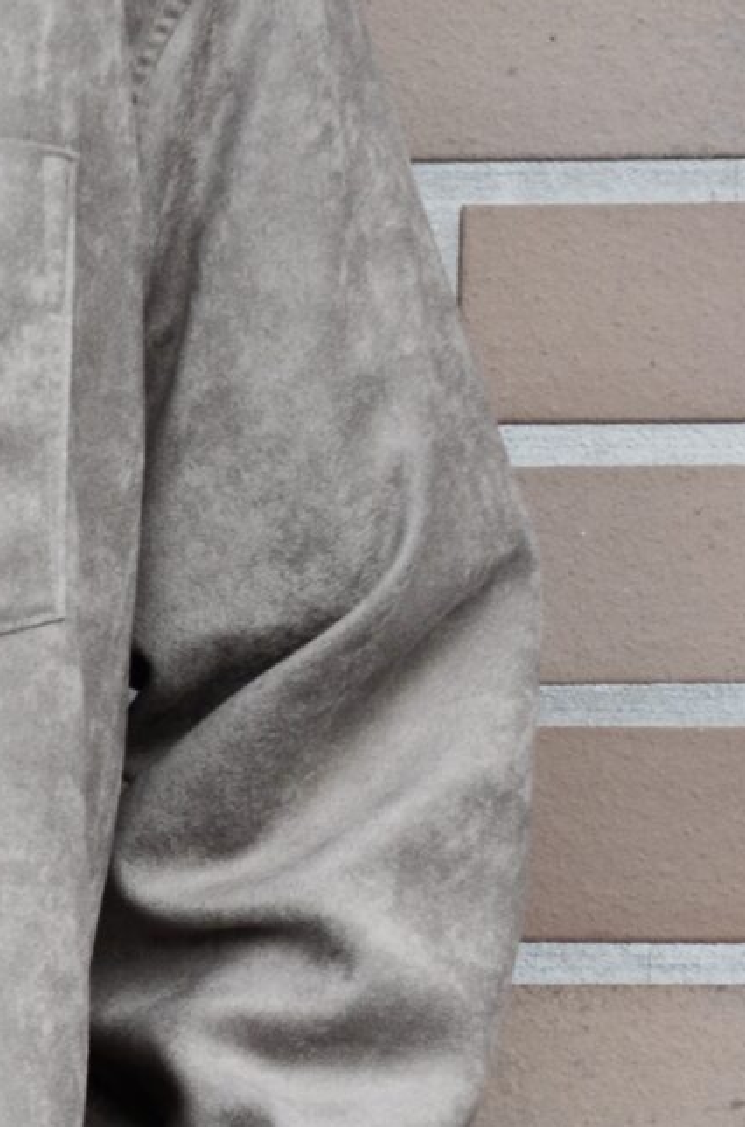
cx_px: -635
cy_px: 1358
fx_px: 16009
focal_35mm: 513
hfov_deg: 2.7
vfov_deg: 4.0
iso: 500
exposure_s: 1/200
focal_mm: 86
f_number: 5.6
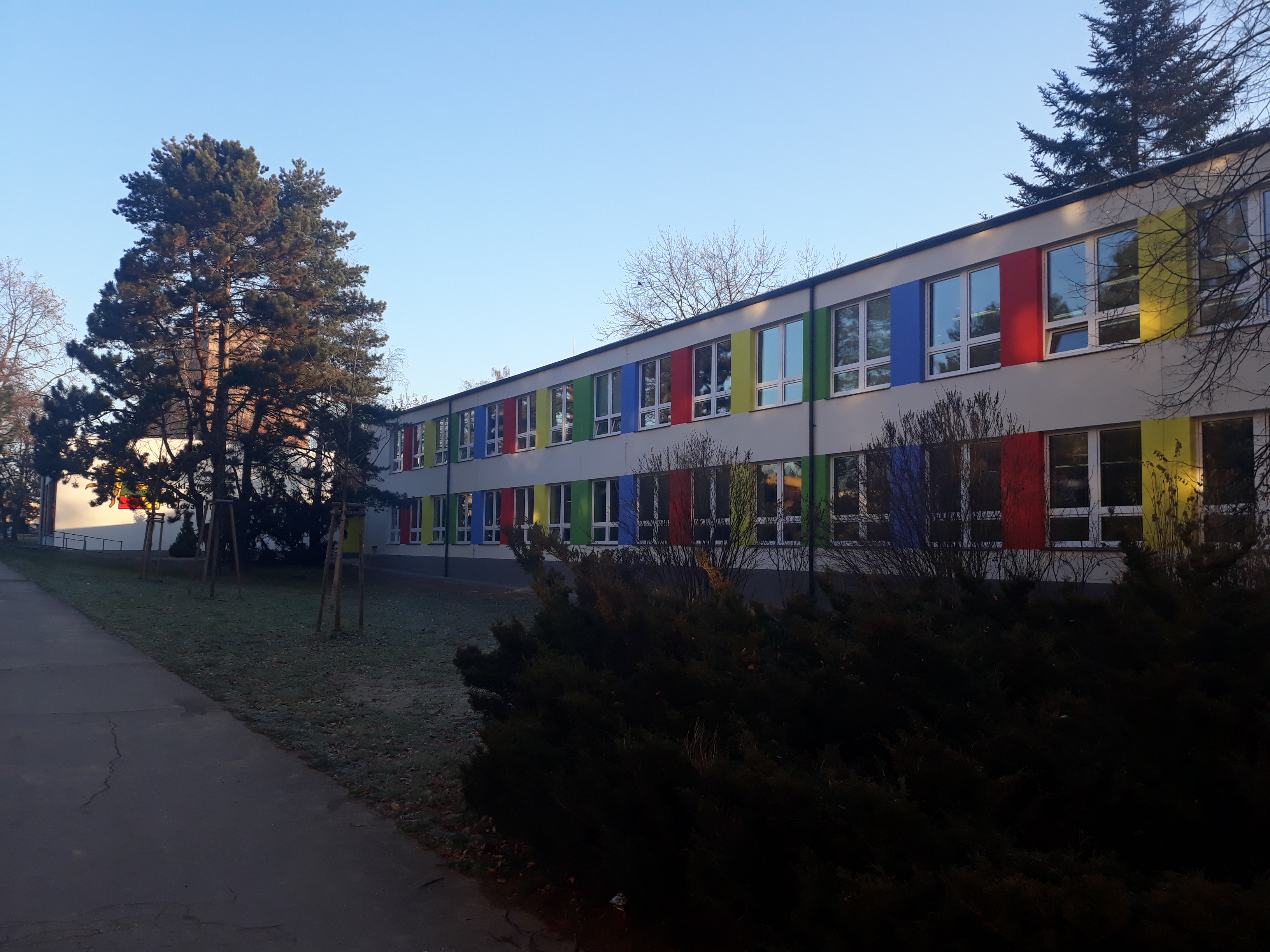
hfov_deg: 65.3
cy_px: 476
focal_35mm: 27
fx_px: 991
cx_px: 635
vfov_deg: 51.4
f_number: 1.7
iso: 40
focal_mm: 3.71
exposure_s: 1/346
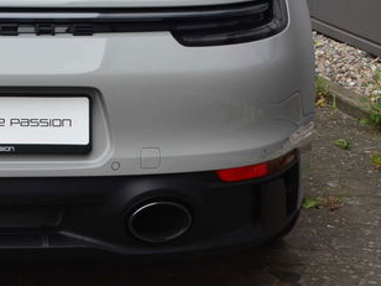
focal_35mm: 129
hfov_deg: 14.9
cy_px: 16
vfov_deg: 11.4
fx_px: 1420
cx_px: -26
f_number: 10
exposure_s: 1/60
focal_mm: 36
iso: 280
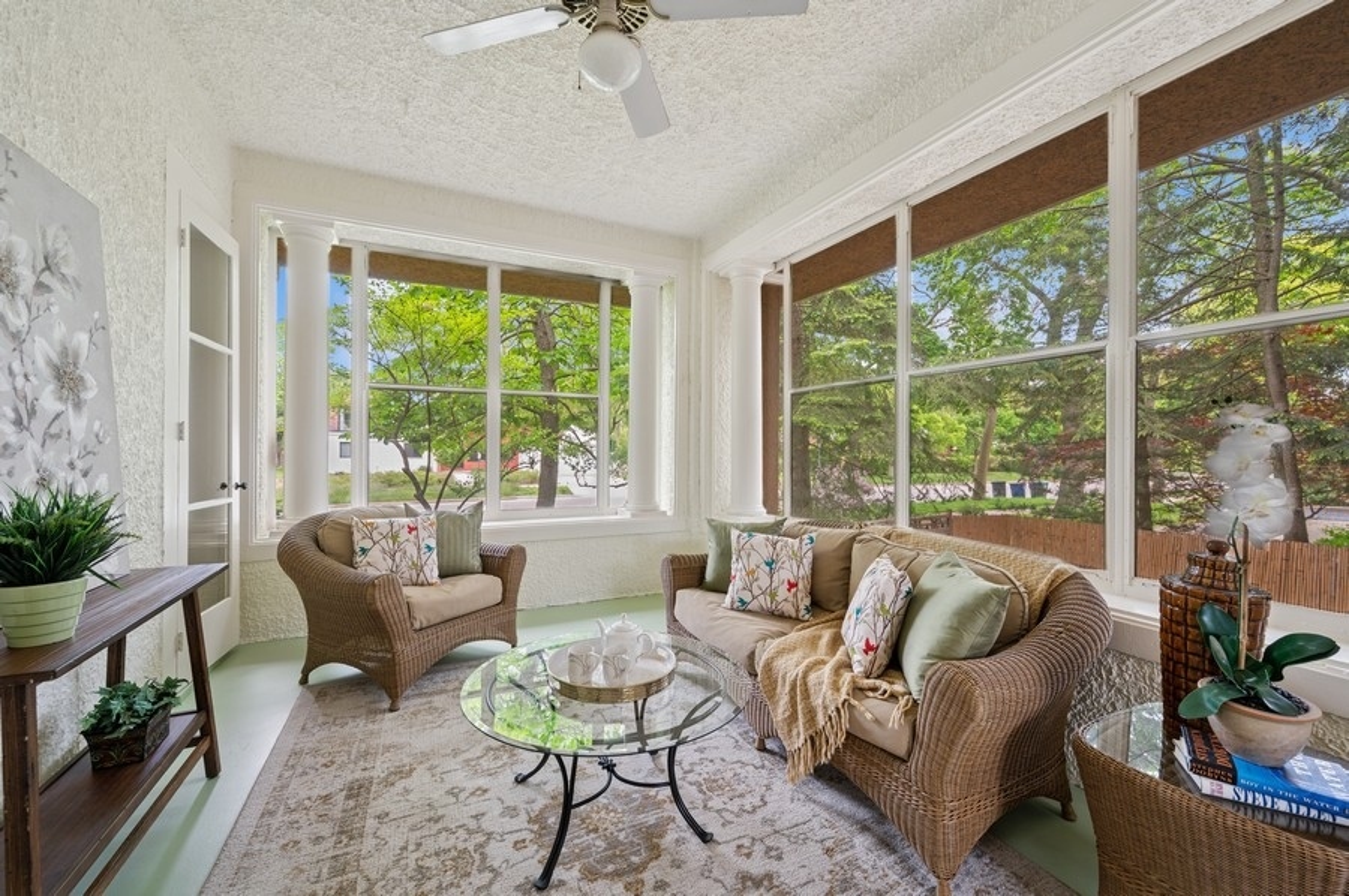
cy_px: 448
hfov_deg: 104.3
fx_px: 524
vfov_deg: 81.1
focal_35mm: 14
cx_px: 674
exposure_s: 1/8
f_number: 9.5
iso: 400
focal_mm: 14
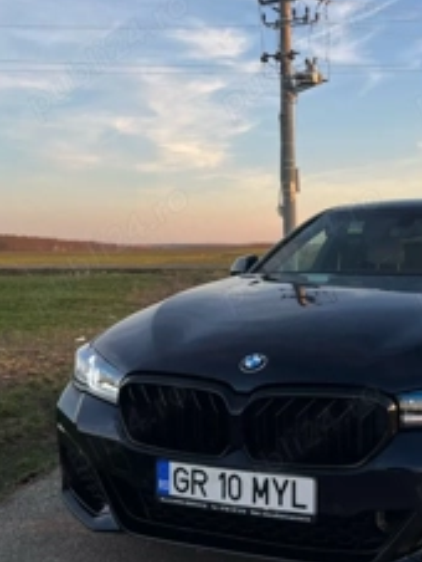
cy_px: 279
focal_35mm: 46
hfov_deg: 30.6
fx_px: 746
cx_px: 350
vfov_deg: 41.2
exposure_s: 1/511
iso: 50
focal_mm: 5.7
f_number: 1.5
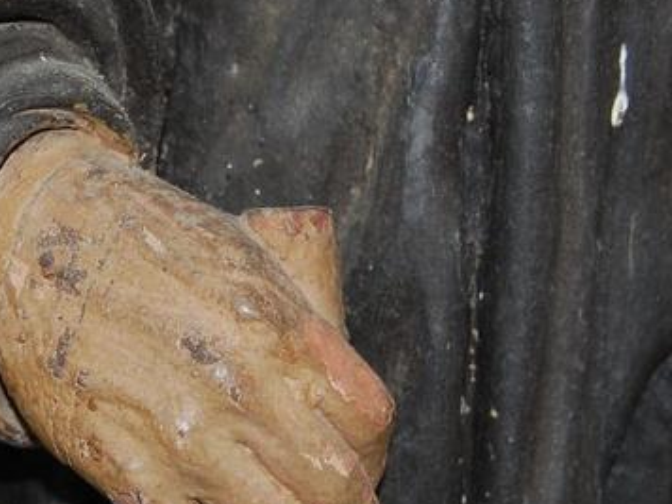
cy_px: 186
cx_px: 83
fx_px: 2388
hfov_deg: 15.8
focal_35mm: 123
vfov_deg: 12.0
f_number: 4.8
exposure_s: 1/60
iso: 400
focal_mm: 38
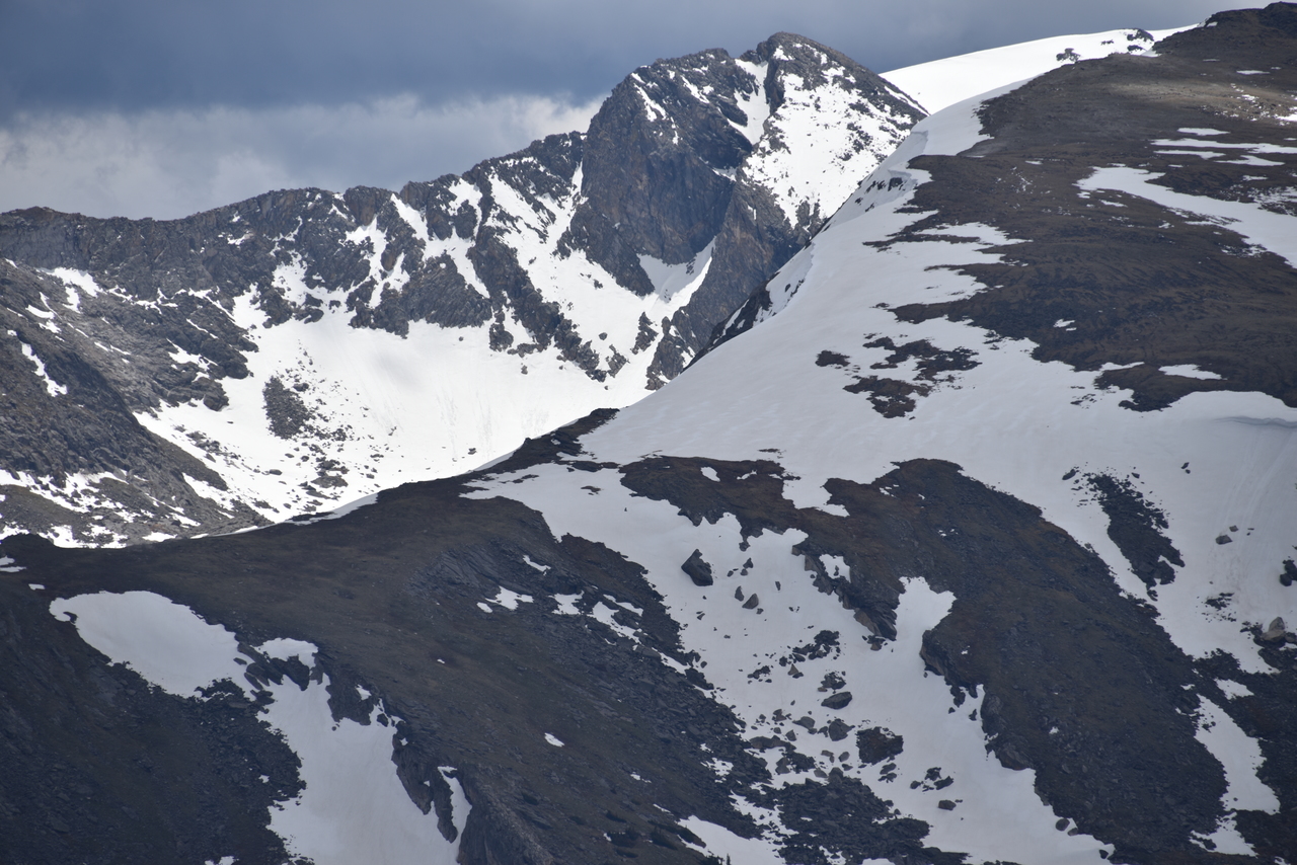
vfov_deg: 4.6
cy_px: 432
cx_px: 648
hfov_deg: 6.9
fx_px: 10810
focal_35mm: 300
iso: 100
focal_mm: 300
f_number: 9
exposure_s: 1/640
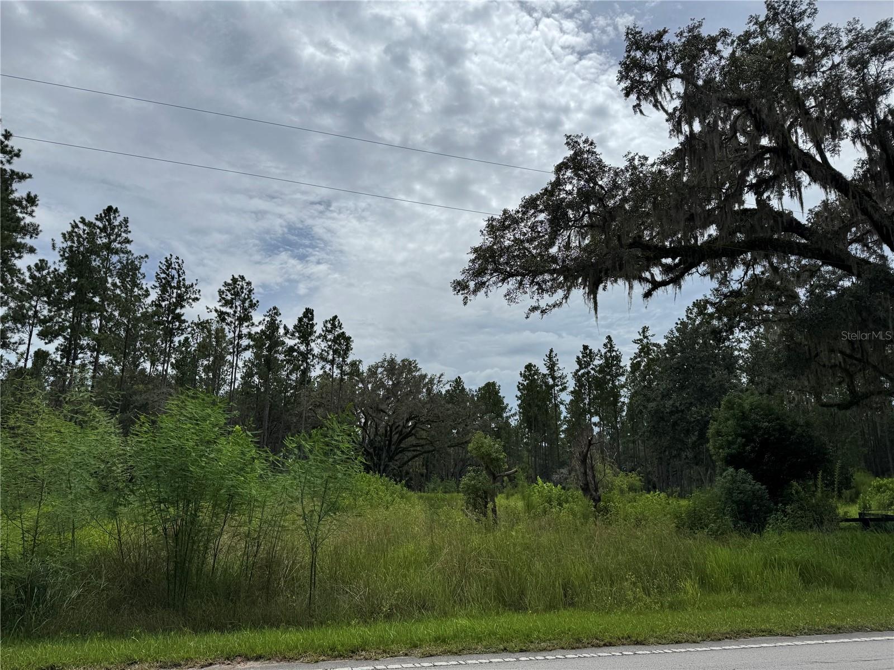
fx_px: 620
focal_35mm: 24
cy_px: 335
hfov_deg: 71.6
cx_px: 447
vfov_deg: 56.8
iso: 80
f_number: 1.78
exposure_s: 1/12346
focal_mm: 6.76
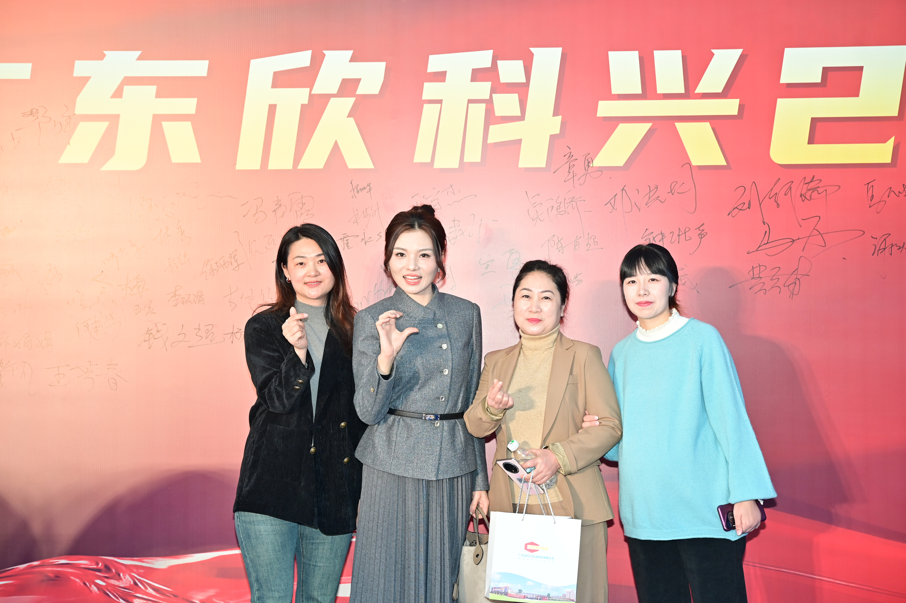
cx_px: 453
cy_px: 302
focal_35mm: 58
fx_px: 1459
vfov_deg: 23.3
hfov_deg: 34.5
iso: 640
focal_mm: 58
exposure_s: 1/160
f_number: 4
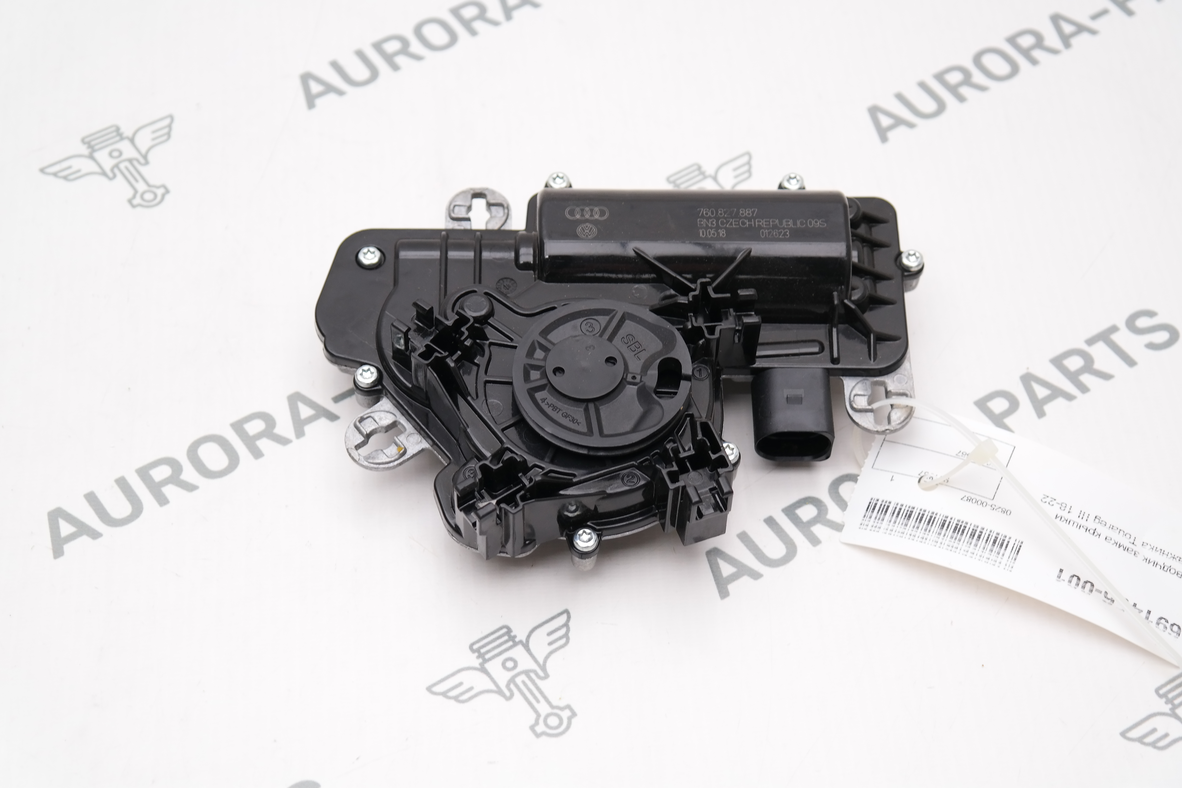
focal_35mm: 73
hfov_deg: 27.7
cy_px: 394
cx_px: 591
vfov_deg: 18.7
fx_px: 2397
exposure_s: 1/80
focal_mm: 48
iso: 200
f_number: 5.6
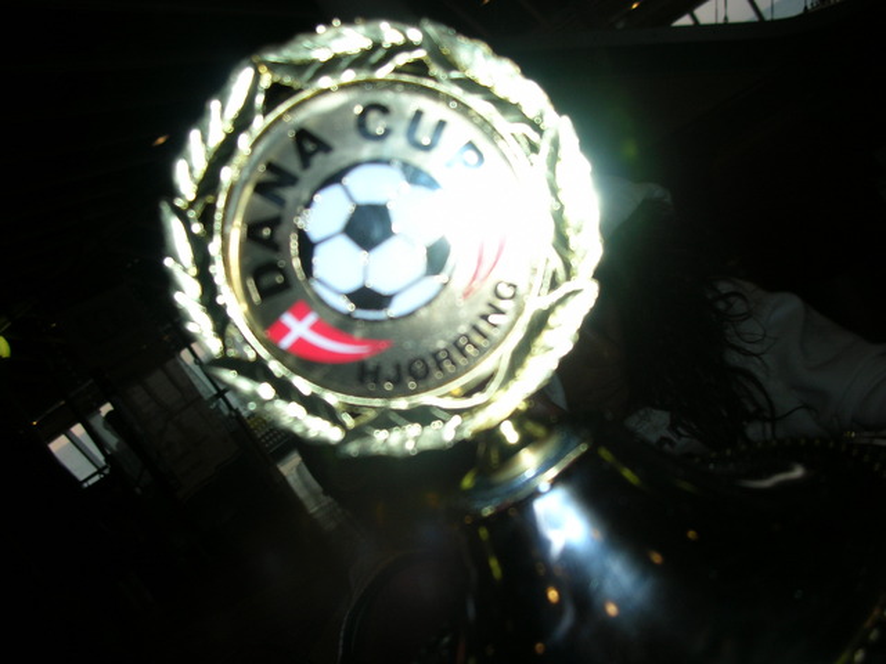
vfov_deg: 40.7
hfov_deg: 52.6
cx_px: 443
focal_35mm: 35
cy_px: 332
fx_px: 896
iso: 50
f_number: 3
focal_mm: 5.8
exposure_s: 1/60.1
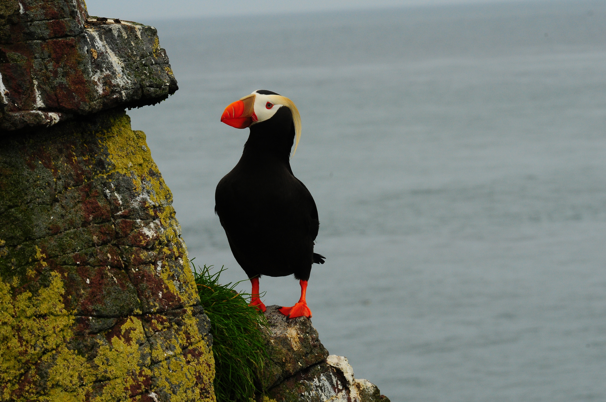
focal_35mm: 202
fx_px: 3405
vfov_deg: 6.8
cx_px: 303
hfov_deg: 10.2
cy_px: 201
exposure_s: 1/320
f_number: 16
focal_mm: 135
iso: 640
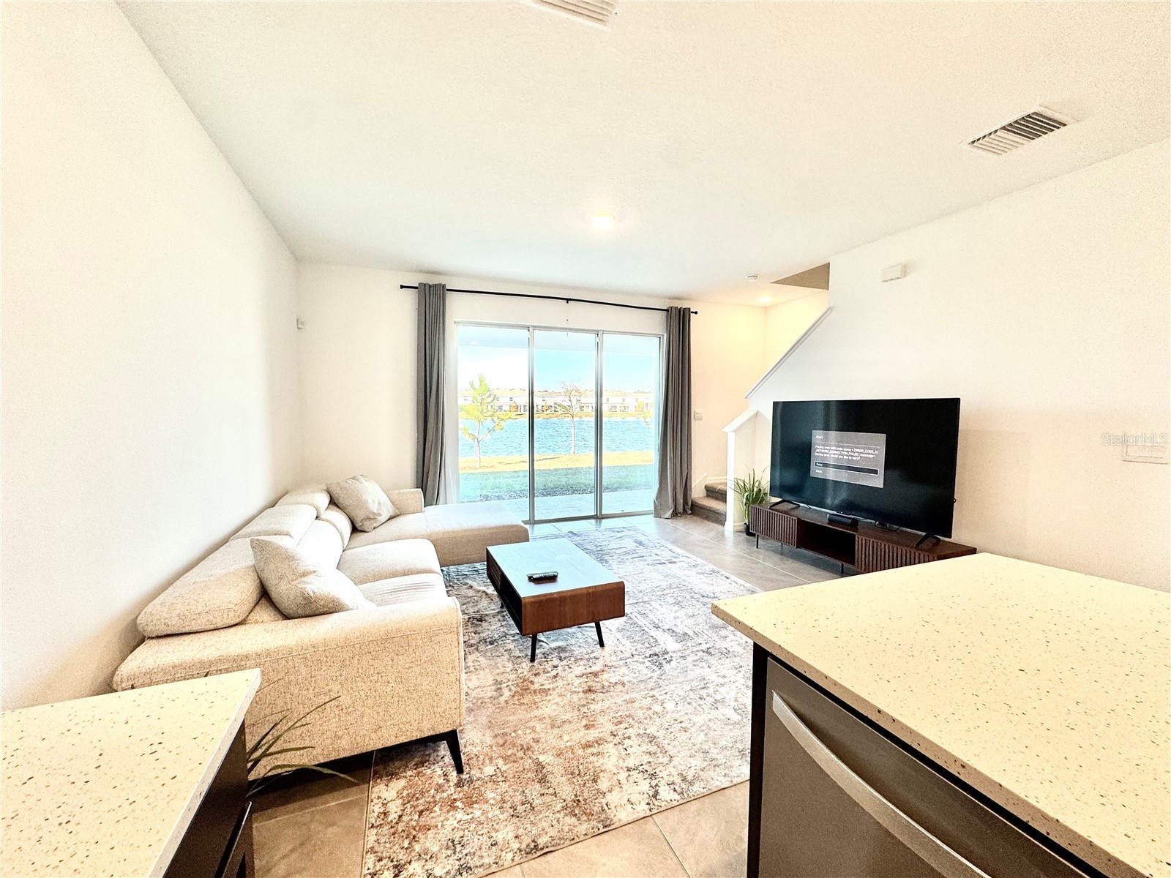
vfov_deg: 85.7
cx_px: 586
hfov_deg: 102.1
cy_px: 439
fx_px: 474
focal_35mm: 14
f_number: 2.2
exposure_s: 1/120
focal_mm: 2.22
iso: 64
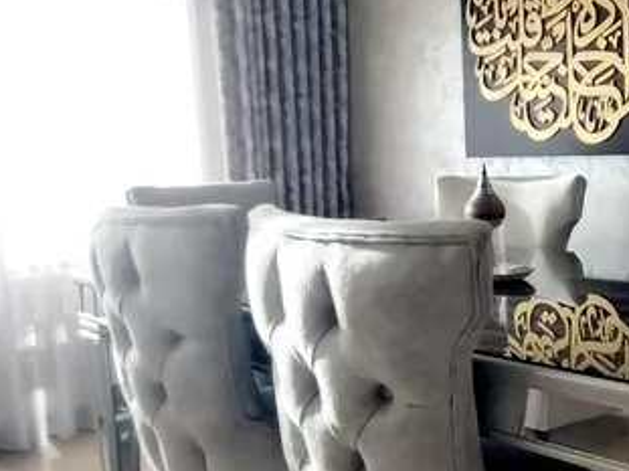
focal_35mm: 39
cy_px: 245
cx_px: 482
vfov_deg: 36.8
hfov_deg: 45.9
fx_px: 708
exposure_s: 1/50
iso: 100
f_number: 2.2
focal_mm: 1.3
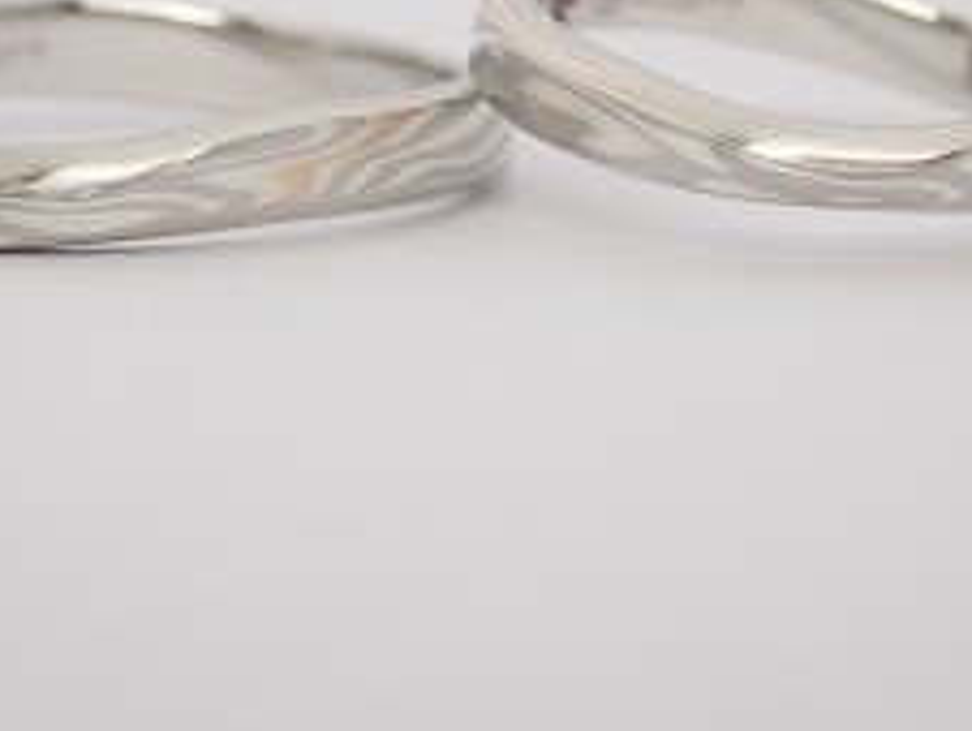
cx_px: 473
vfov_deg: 9.7
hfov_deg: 12.9
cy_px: 92
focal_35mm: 153
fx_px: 4301
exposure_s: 1/125
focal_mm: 13.65
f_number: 4.1
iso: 200
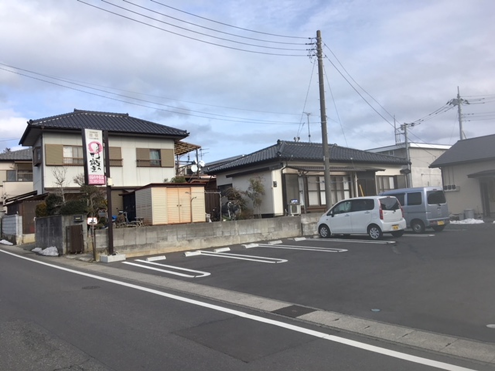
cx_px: 248
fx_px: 415
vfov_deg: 48.2
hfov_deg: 61.7
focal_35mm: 29
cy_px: 186
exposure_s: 1/1221
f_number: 2.2
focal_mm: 4.15
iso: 25
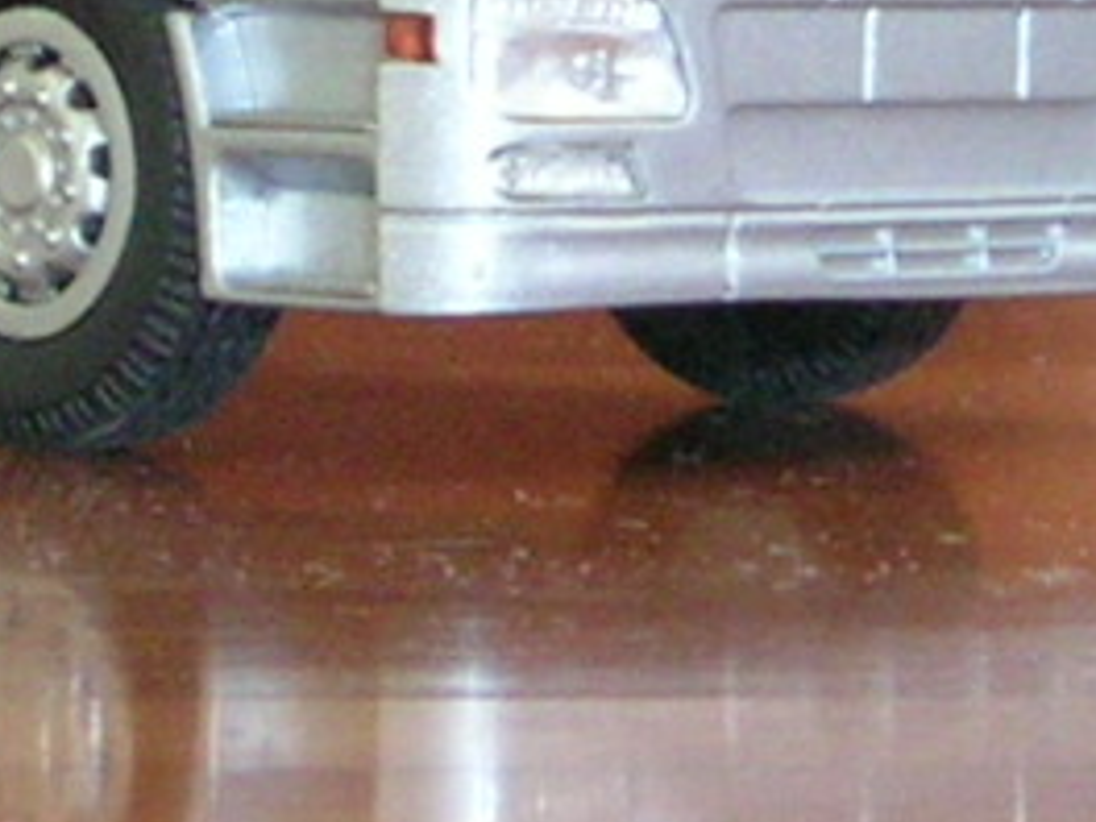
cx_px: 340
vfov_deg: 7.0
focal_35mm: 212
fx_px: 6712
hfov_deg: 9.3
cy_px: -42
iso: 200
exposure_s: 1/3.8
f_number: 4.8
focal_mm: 5.4
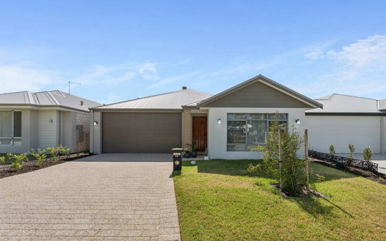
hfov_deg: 94.3
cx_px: 199
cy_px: 131
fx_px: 179
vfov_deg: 67.8
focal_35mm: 17
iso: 200
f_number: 8
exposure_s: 1/1000
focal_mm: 16
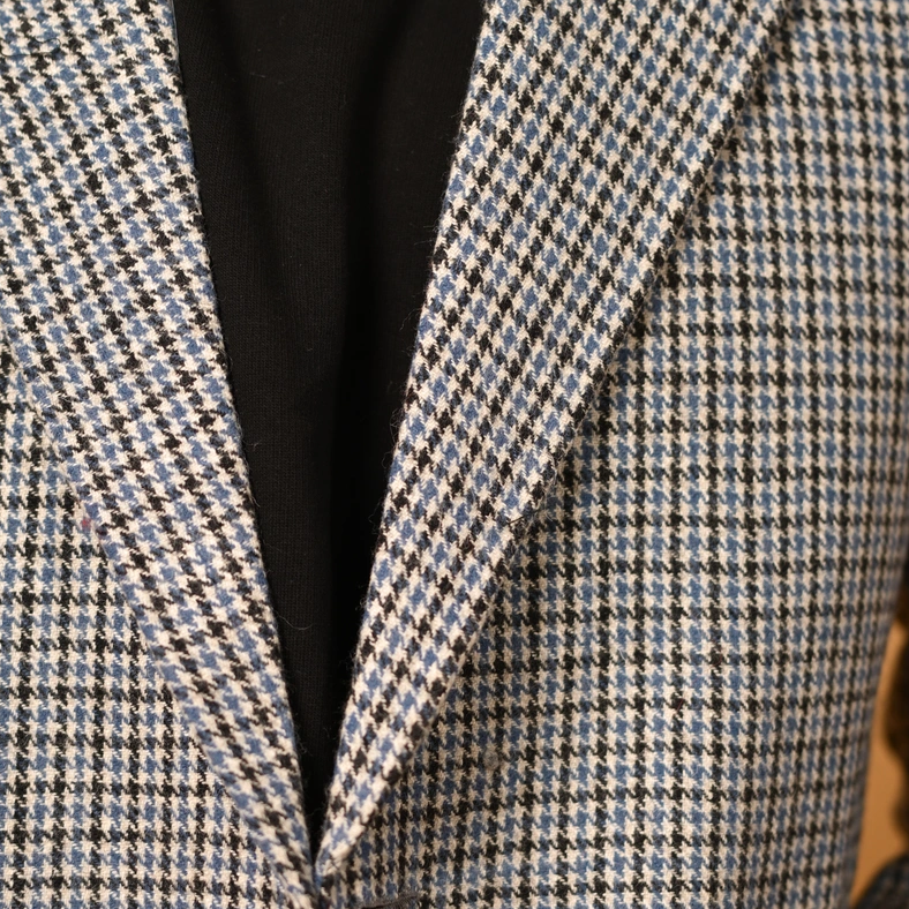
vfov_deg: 19.5
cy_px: 546
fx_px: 2644
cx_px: 376
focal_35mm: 89
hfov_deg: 19.5
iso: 160
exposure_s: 1/1000
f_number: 2.2
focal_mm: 50
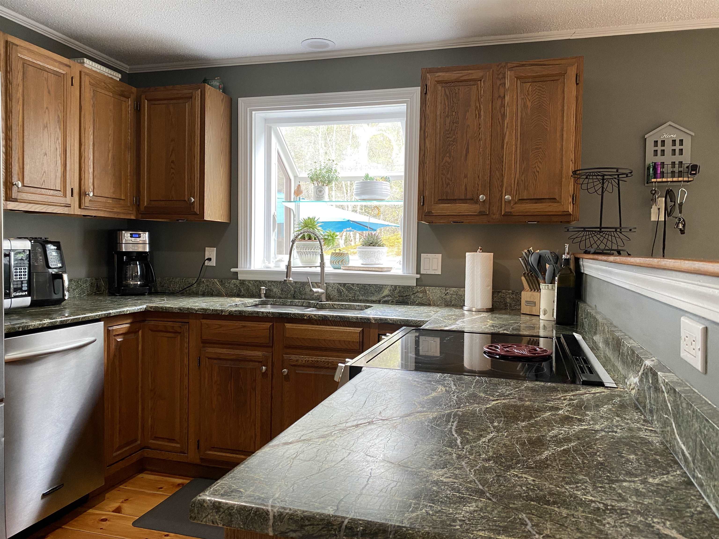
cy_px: 270
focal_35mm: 26
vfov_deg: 53.1
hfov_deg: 67.3
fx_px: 540
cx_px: 360
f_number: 1.8
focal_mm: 4.25
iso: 125
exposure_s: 1/60
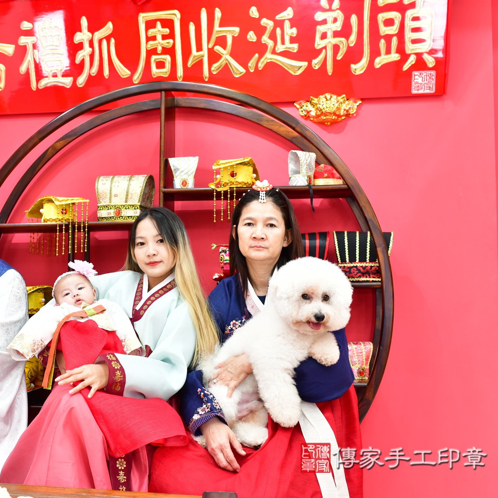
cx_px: 147
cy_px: 248
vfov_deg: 37.6
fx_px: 732
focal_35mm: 45
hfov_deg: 36.9
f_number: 4.5
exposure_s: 1/200
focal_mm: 35
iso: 800
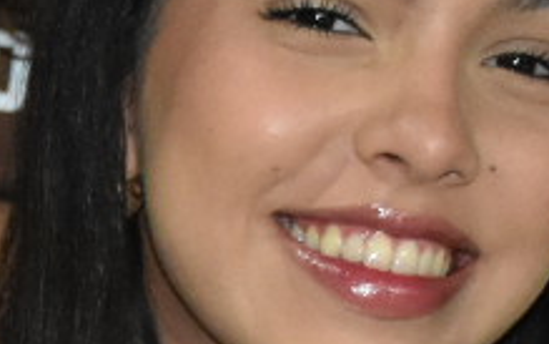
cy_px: 761
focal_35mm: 306
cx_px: -198
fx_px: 4576
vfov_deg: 4.2
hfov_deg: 6.8
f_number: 4
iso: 3200
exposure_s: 1/100
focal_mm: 27
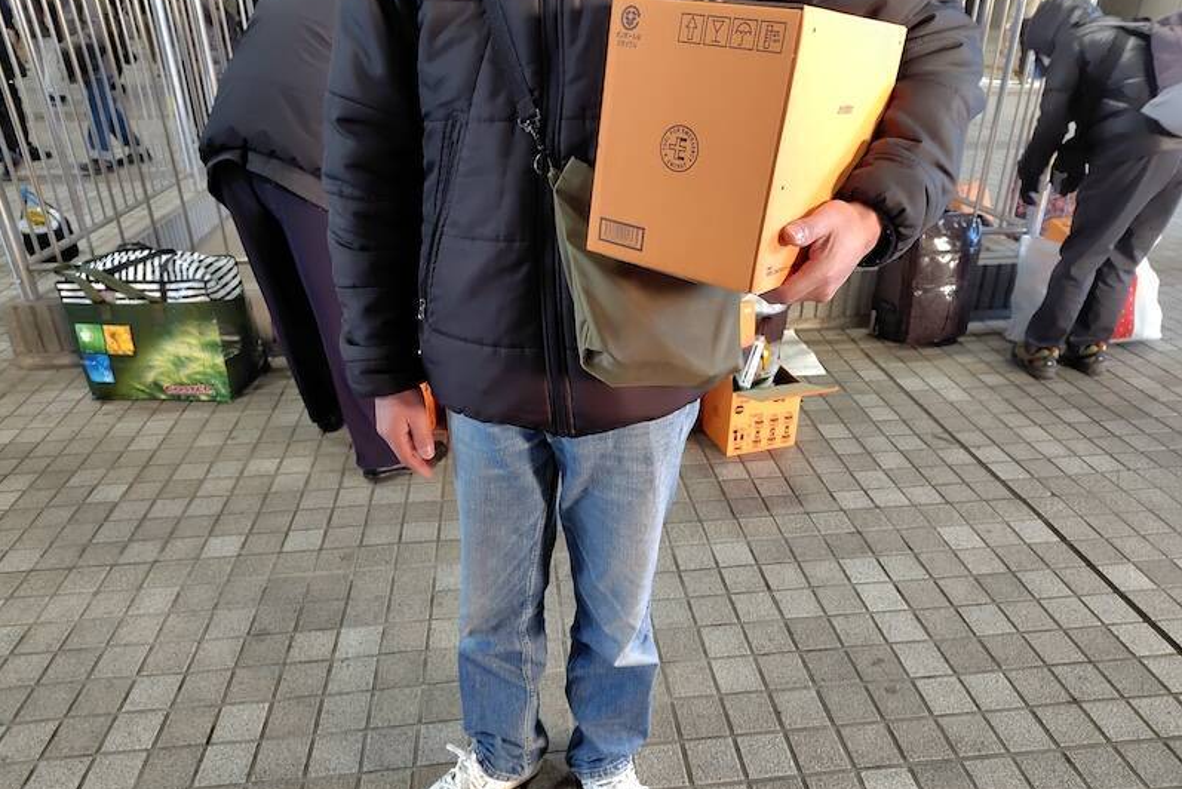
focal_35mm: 24
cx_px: 590
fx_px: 788
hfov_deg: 73.7
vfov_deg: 53.1
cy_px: 423
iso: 672
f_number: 1.9
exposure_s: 1/60
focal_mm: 5.6
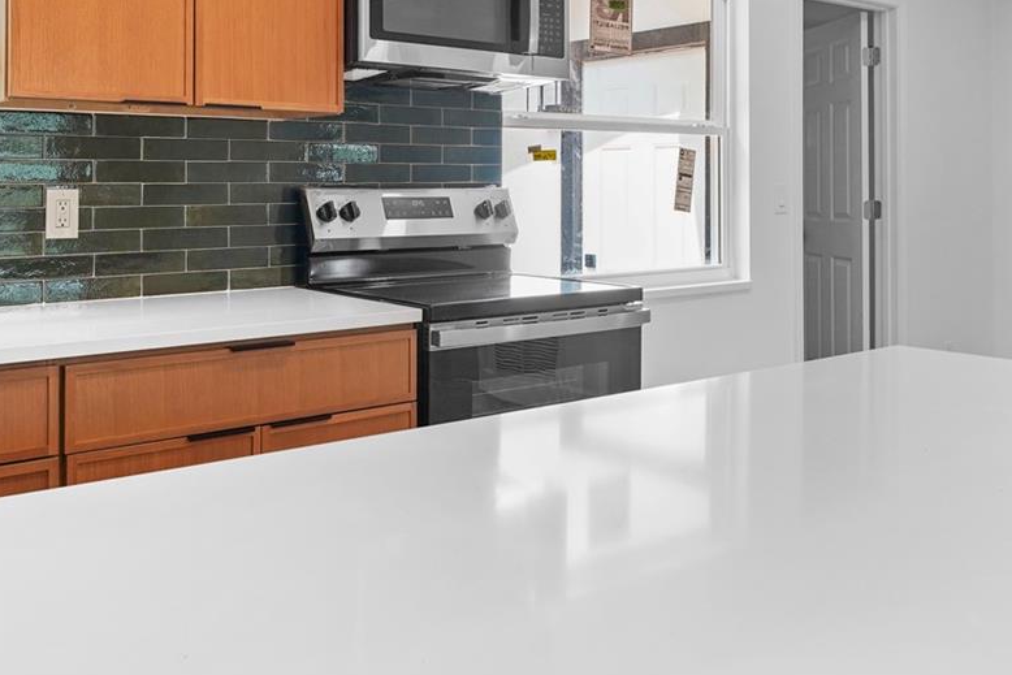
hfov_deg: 51.4
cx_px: 493
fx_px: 1052
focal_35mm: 37
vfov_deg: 34.6
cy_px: 150
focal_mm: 18.2
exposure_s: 1/15
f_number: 8
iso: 250
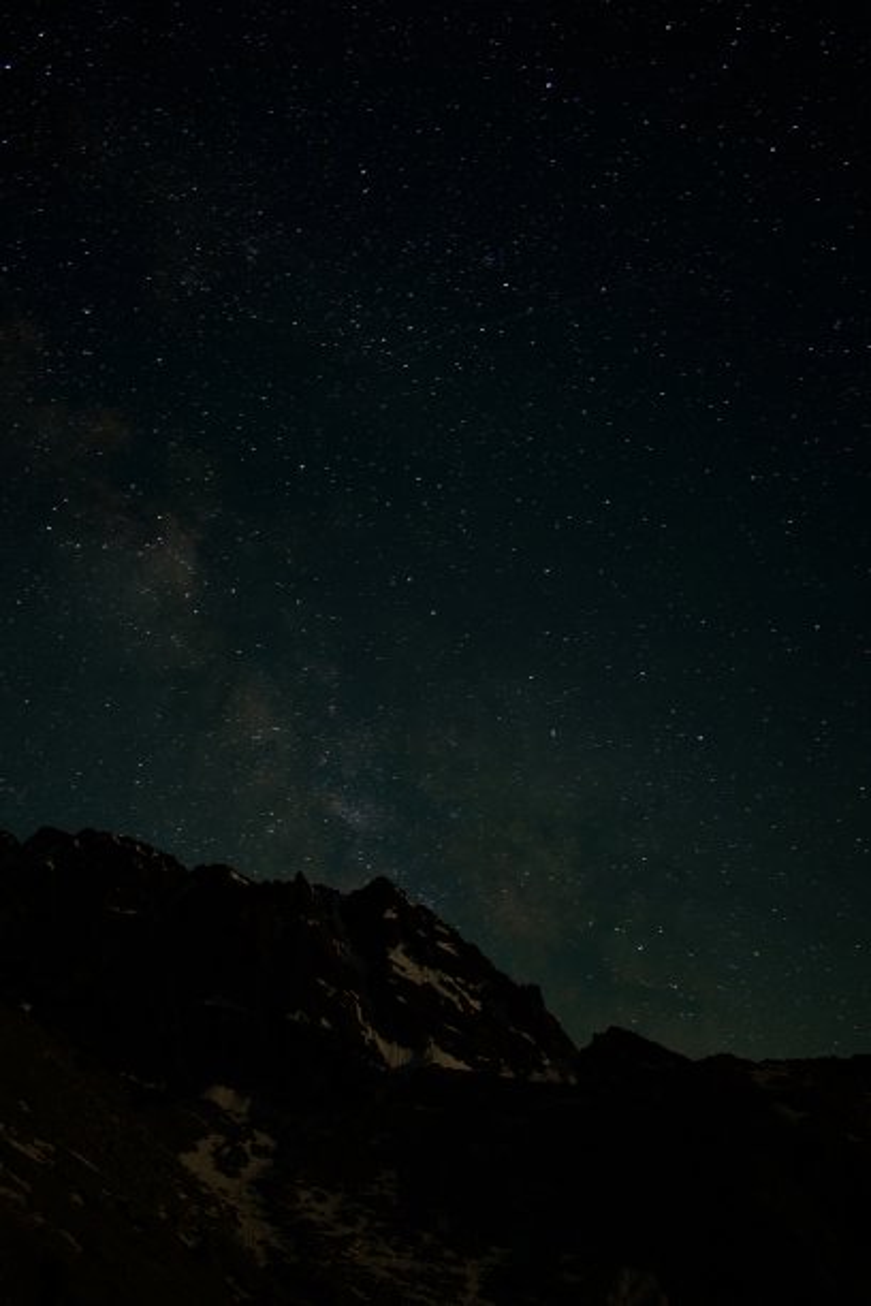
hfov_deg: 37.9
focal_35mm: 35
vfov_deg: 54.4
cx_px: 436
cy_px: 653
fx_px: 1270
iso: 400
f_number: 2
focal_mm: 23
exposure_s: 30
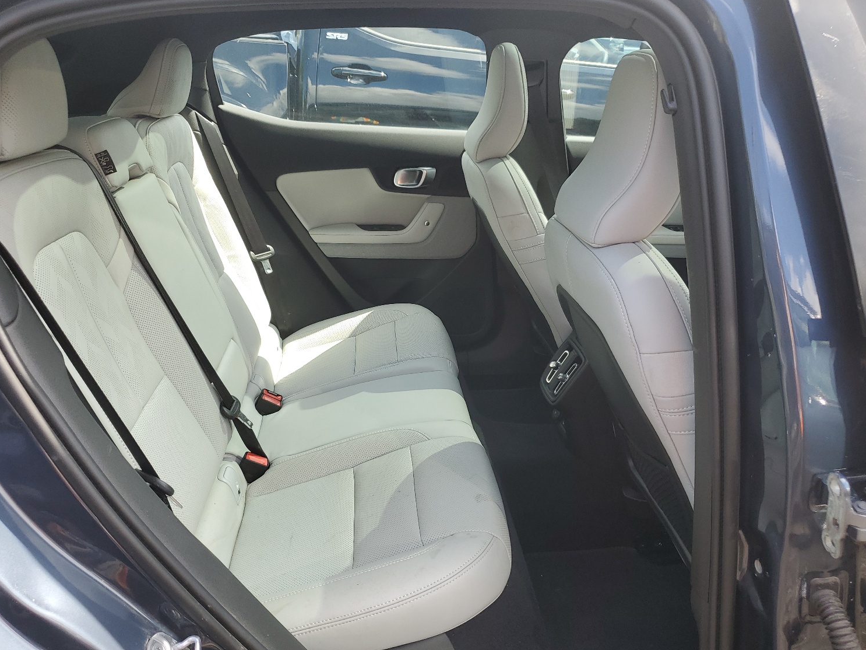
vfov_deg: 49.7
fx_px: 700
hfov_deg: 63.4
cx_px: 418
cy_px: 347
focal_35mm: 28
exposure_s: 1/500
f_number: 1.5
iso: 50
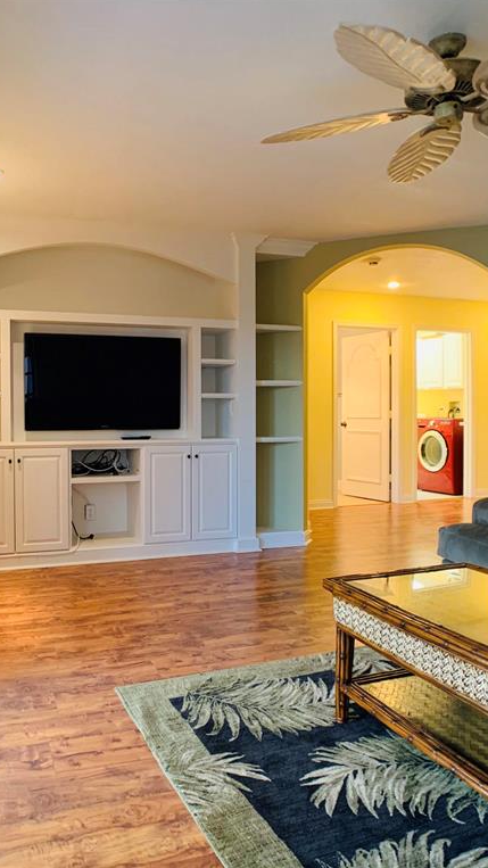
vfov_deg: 52.8
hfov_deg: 31.1
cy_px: 432
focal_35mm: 38
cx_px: 188
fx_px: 874
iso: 320
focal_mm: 4.25
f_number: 1.8
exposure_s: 1/60
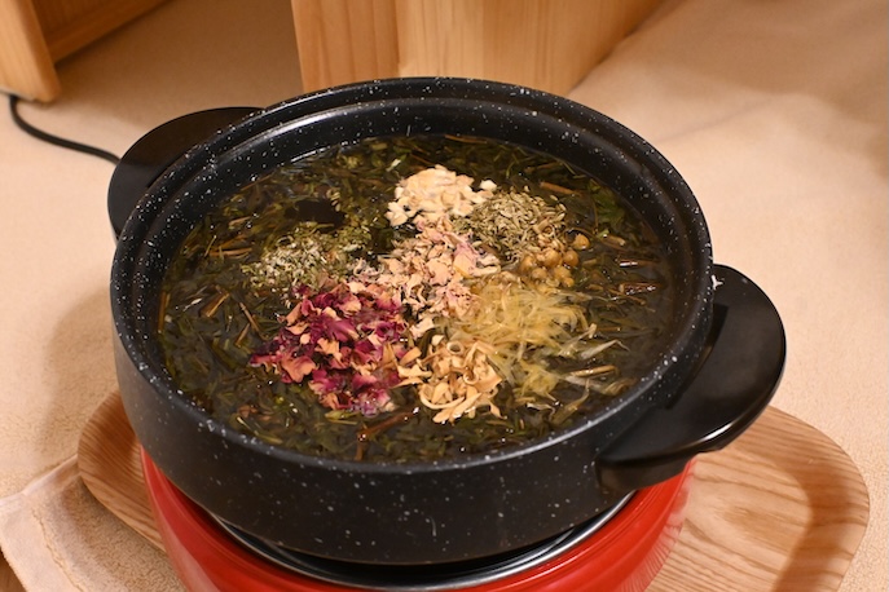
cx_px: 444
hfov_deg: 48.7
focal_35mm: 40
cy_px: 296
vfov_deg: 33.6
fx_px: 982
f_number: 5.6
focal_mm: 26.5
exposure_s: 1/60
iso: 6400
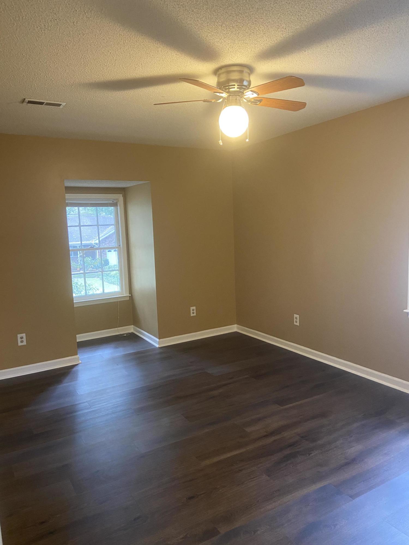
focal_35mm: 26
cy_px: 272
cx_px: 204
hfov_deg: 53.1
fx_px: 410
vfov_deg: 67.3
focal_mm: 4.25
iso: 320
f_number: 1.8
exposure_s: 1/60
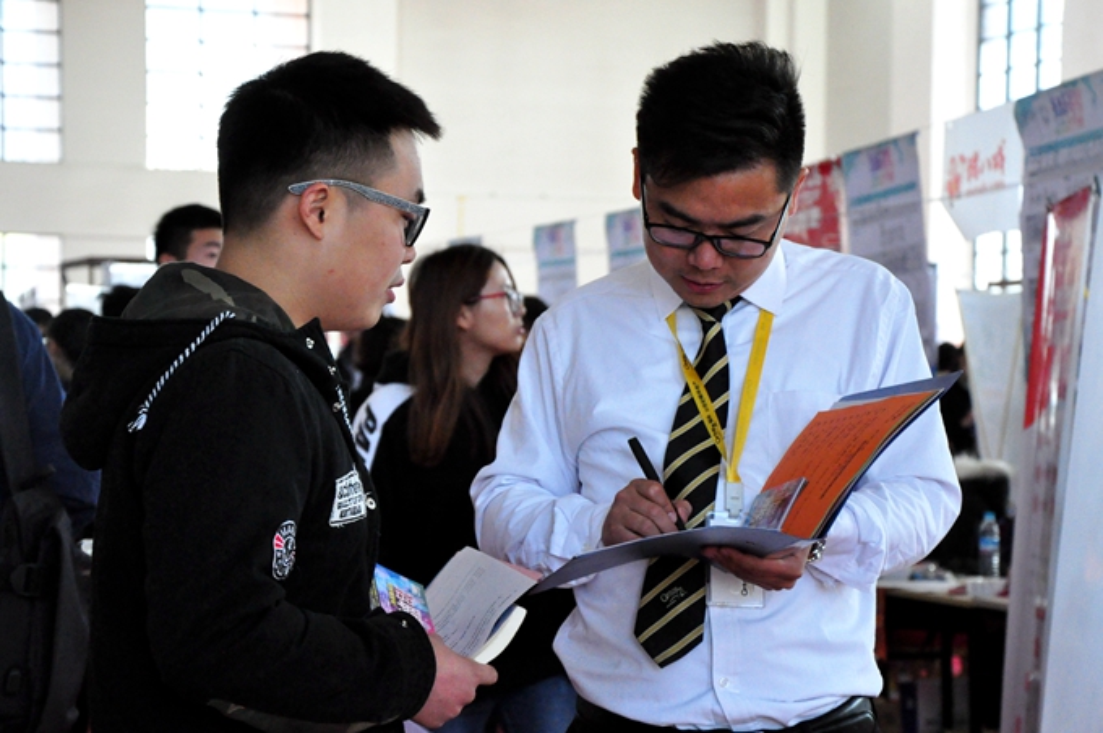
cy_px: 366
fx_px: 2663
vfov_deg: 15.7
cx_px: 552
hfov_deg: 23.4
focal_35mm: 87
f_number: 5
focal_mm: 58
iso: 2500
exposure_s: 1/100
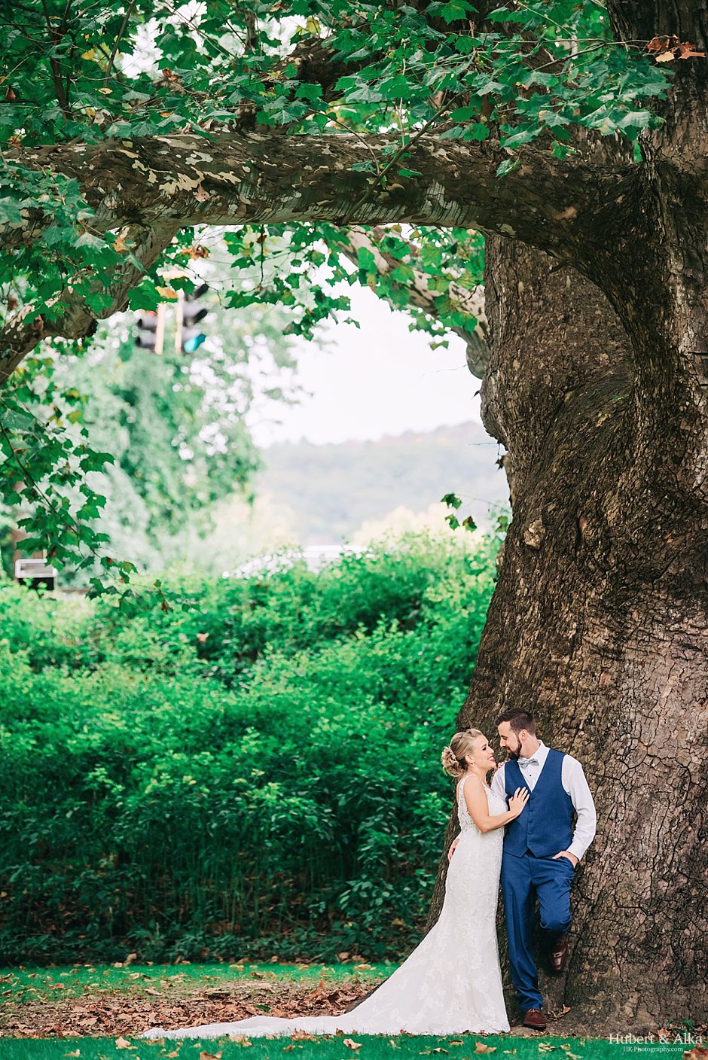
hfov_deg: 9.8
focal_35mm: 140
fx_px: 4126
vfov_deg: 14.6
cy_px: 530
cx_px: 354
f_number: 2.8
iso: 500
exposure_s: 1/250
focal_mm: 140
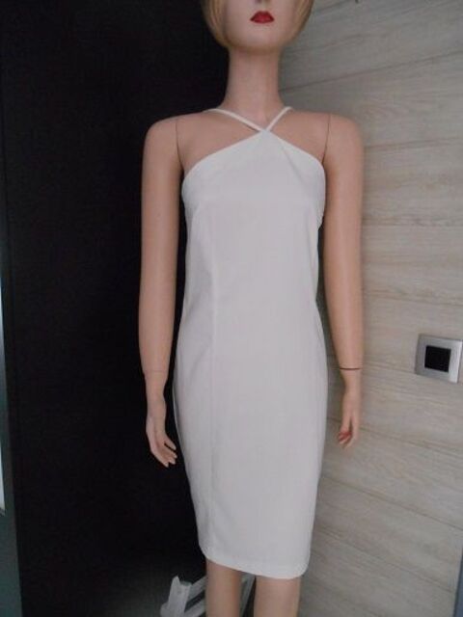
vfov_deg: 67.3
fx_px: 464
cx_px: 232
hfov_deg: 53.1
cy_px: 308
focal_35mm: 26
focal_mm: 4.7
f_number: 3.4
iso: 800
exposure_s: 1/6
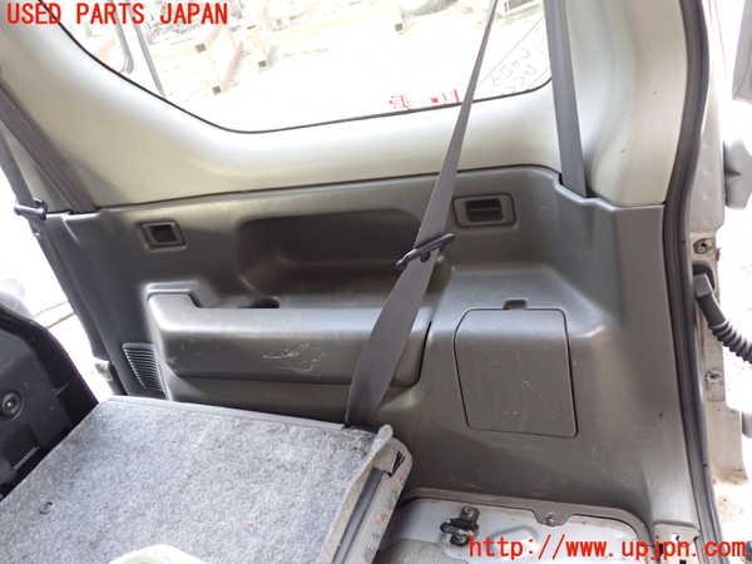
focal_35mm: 30
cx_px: 376
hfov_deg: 60.0
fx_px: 652
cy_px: 282
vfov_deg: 46.8
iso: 400
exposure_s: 1/30
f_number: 2.3
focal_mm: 5.4
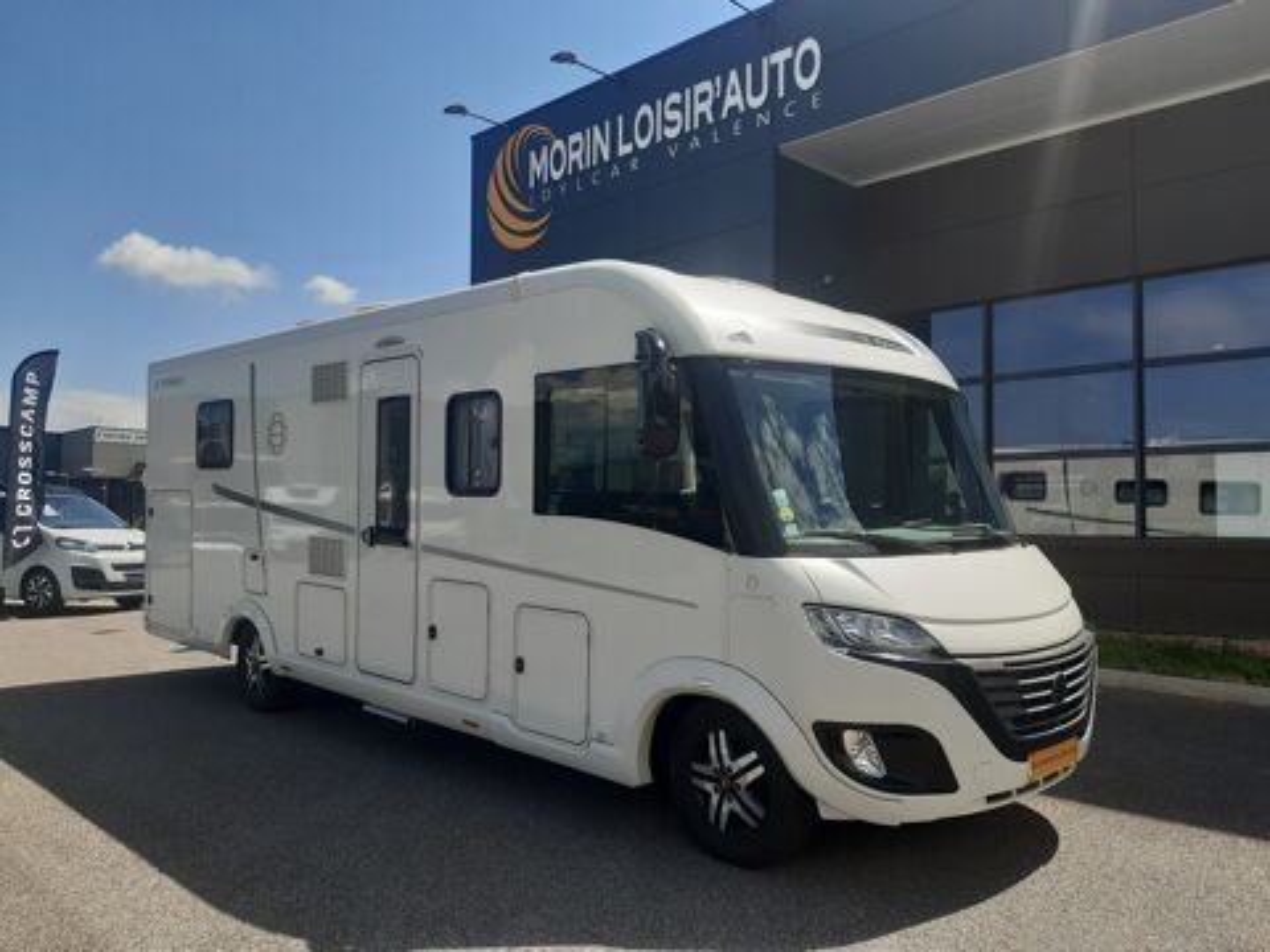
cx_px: 635
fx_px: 954
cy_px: 476
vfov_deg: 53.1
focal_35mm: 26
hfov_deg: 67.3
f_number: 1.7
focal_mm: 3.92
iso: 40
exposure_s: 1/1730
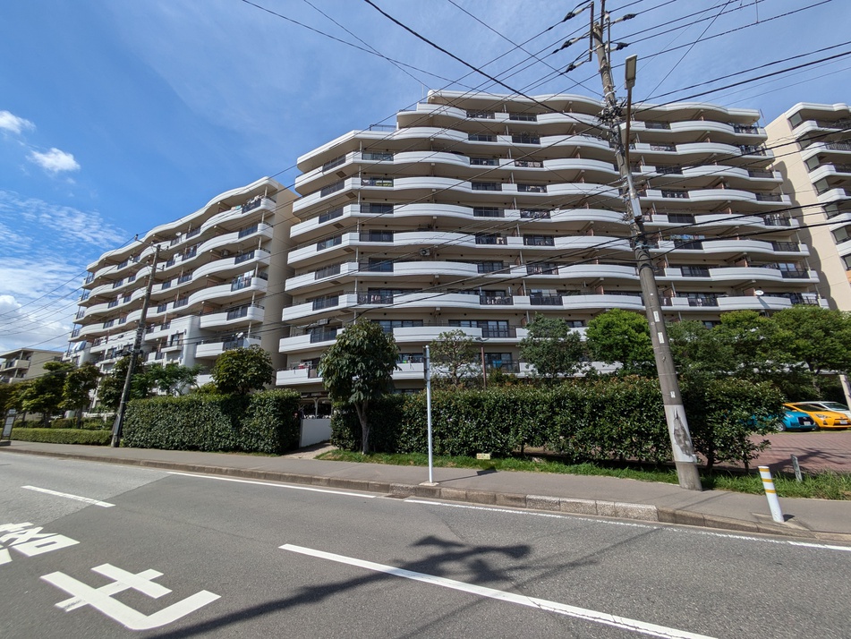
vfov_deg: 85.7
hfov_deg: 102.0
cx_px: 426
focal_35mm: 14
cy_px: 320
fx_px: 344
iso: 40
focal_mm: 1.83
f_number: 2.2
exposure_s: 1/2049
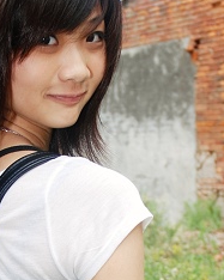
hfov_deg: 13.4
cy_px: 319
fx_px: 954
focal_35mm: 115
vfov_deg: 16.2
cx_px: 95
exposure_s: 1/200
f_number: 3.8
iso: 100
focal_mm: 24
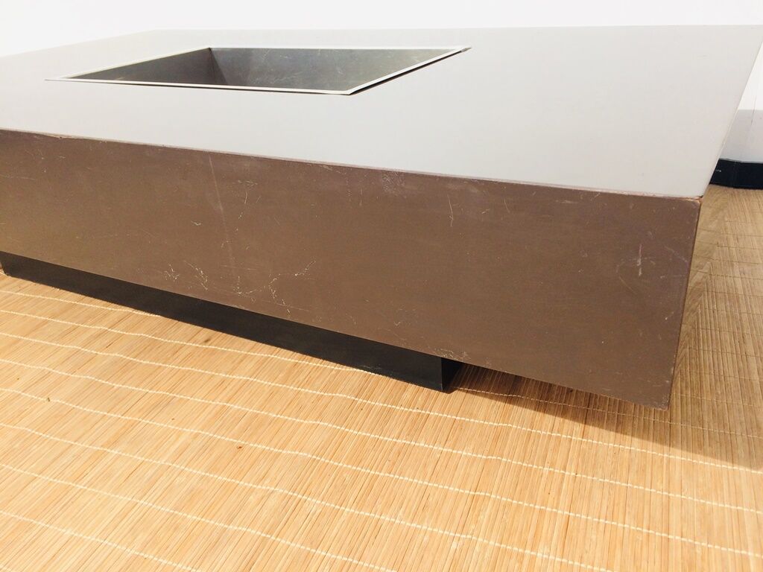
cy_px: 286
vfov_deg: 48.2
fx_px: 639
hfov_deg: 61.7
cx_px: 382
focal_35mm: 29
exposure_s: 1/2160
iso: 32
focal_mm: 4.15
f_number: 2.2
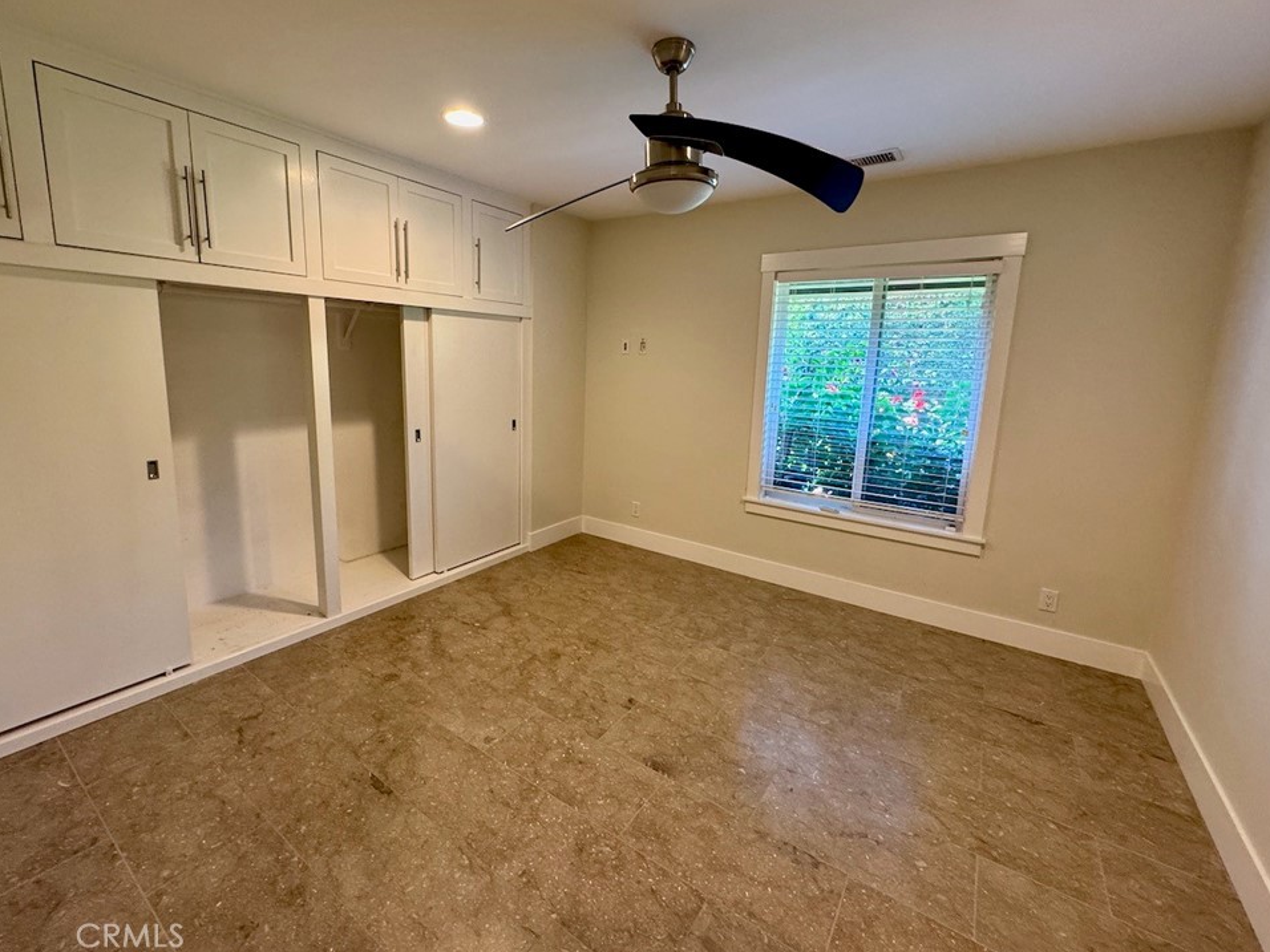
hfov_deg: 98.1
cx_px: 608
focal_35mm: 15
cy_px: 445
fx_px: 550
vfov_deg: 81.6
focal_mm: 2.22
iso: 250
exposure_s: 1/60
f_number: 2.2
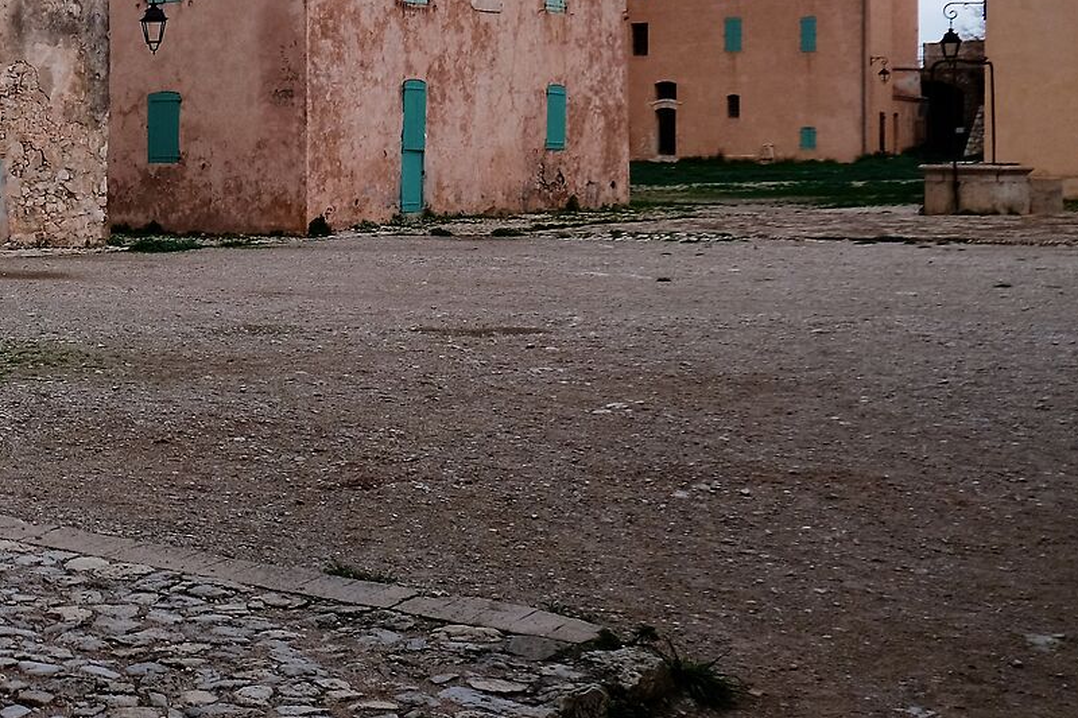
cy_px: 159
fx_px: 2066
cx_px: -197
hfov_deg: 26.2
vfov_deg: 19.6
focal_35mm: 69
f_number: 5.6
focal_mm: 15
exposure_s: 1/180
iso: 320
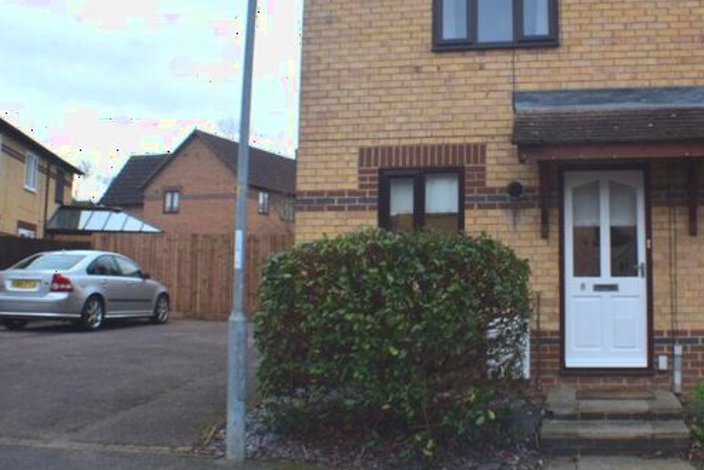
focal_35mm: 51
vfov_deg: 26.4
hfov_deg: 38.4
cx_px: 472
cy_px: 176
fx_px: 998
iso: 400
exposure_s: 1/125
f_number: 9
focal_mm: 24
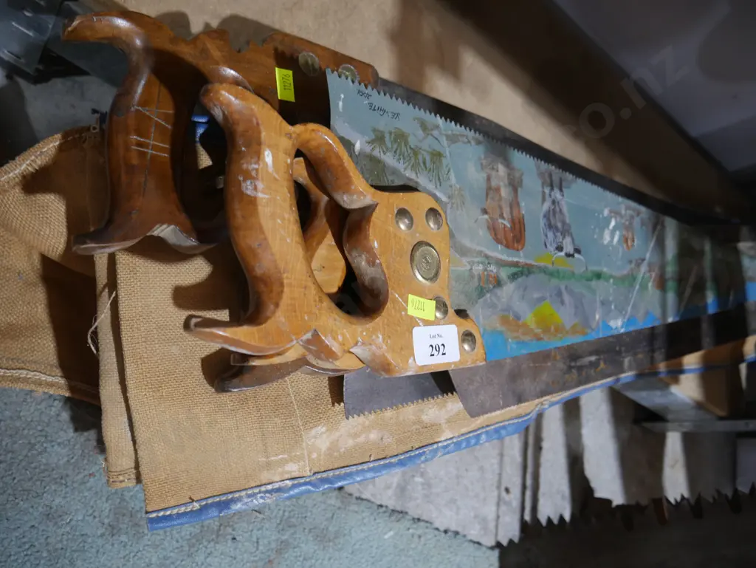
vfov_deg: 49.8
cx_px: 378
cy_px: 284
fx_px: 612
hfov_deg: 63.4
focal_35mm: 28
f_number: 3.5
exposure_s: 1/60
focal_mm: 14
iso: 800
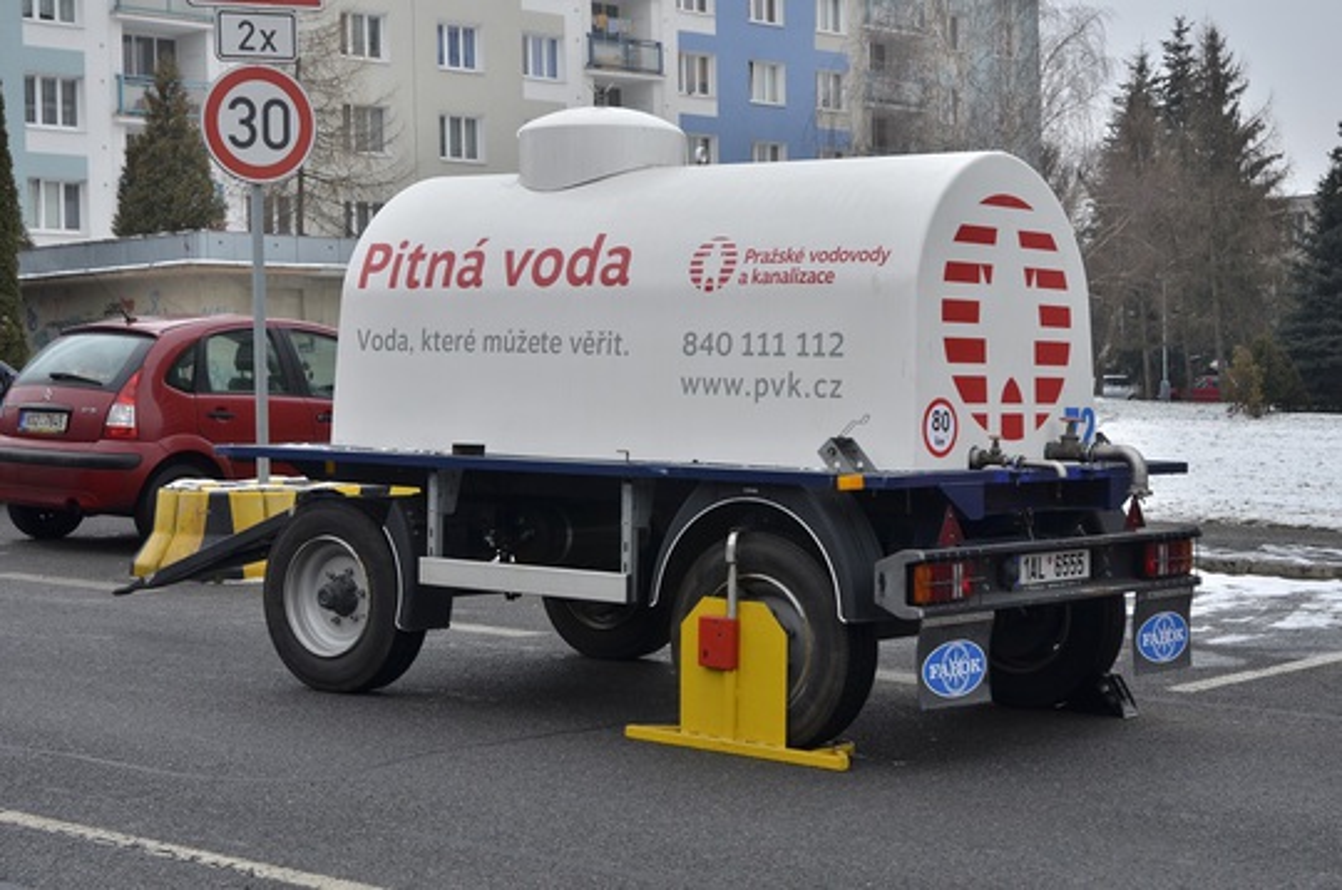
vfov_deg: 19.7
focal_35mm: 69
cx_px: 671
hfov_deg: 29.3
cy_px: 445
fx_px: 2568
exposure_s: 1/250
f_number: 8
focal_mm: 46
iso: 200
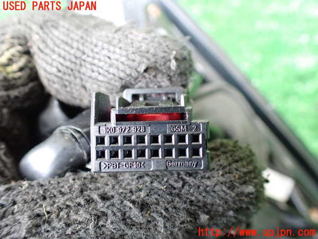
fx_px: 276
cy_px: 120
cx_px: 159
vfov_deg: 46.8
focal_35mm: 30
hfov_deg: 60.0
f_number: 2.3
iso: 800
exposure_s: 1/50
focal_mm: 5.4
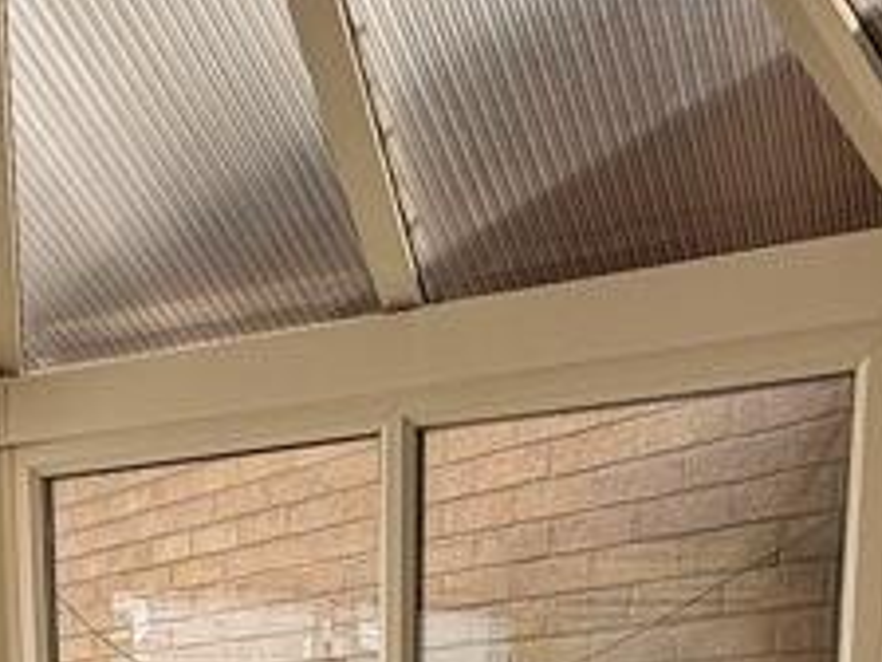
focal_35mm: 64
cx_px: 240
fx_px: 1631
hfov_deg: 29.9
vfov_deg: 19.1
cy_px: 1088
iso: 50
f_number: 2.2
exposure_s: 1/303
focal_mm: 2.22
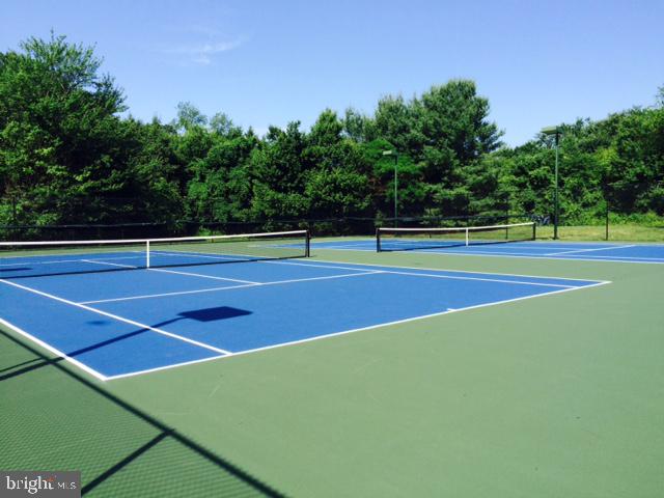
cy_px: 249
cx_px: 332
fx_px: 556
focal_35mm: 29
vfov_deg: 48.2
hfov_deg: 61.7
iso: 32
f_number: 2.2
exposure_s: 1/1709
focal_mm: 4.15
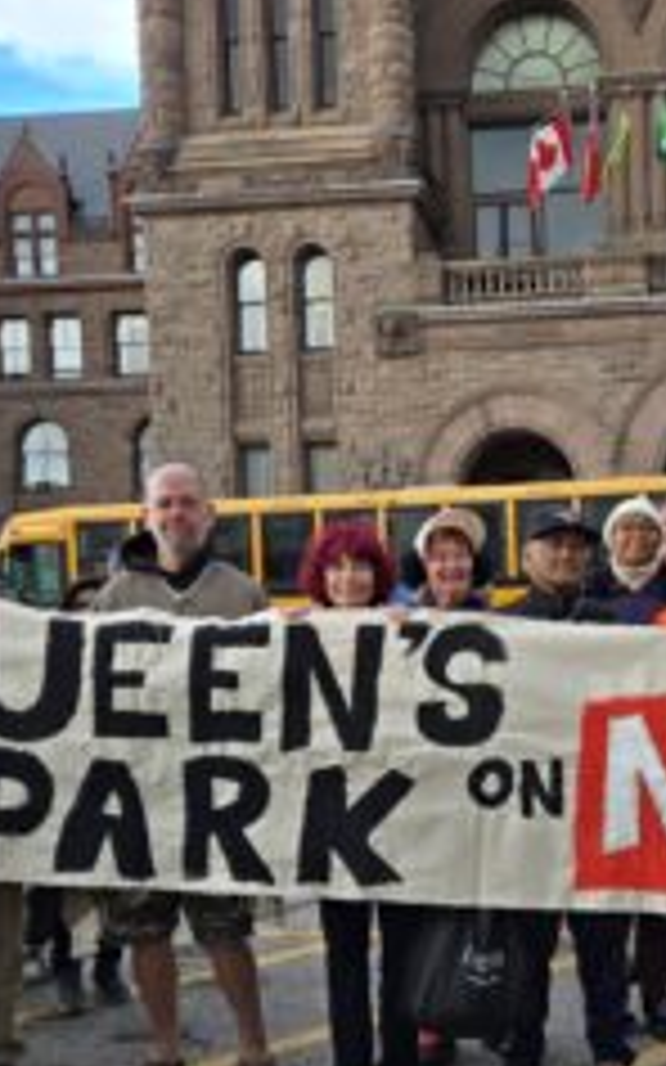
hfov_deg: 27.5
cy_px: 677
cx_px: 524
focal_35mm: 46
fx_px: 1337
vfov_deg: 43.1
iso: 25
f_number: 1.8
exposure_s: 1/236
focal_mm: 5.4
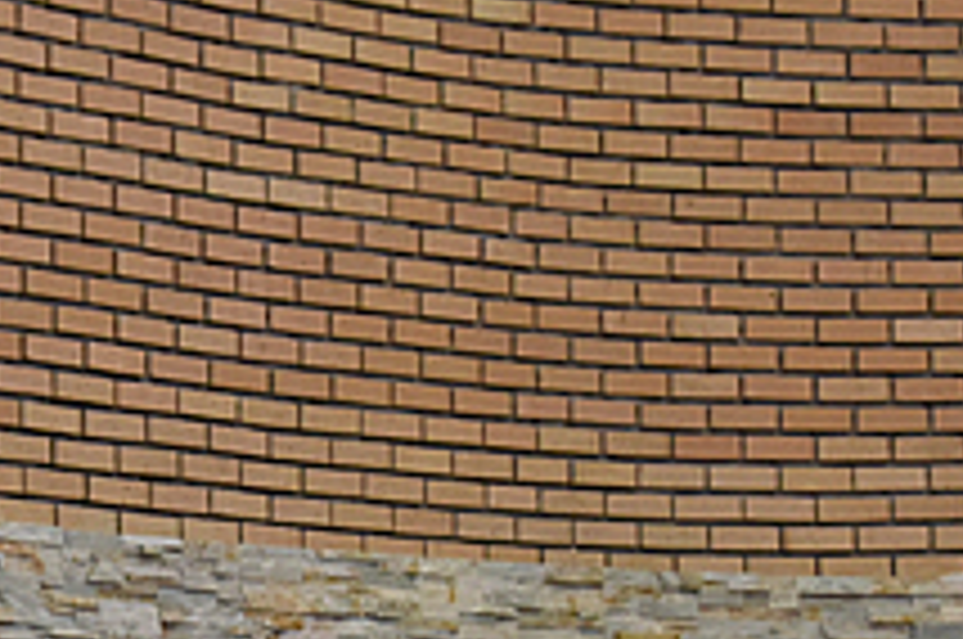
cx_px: 36
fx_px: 6303
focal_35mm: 236
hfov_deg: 8.7
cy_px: 832
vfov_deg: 5.8
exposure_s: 1/125
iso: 2500
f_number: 5
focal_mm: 56
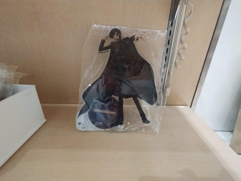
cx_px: 120
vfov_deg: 78.3
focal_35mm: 16
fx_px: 112
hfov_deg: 94.4
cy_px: 90
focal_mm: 1.66
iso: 791
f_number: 2.2
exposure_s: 1/33.3
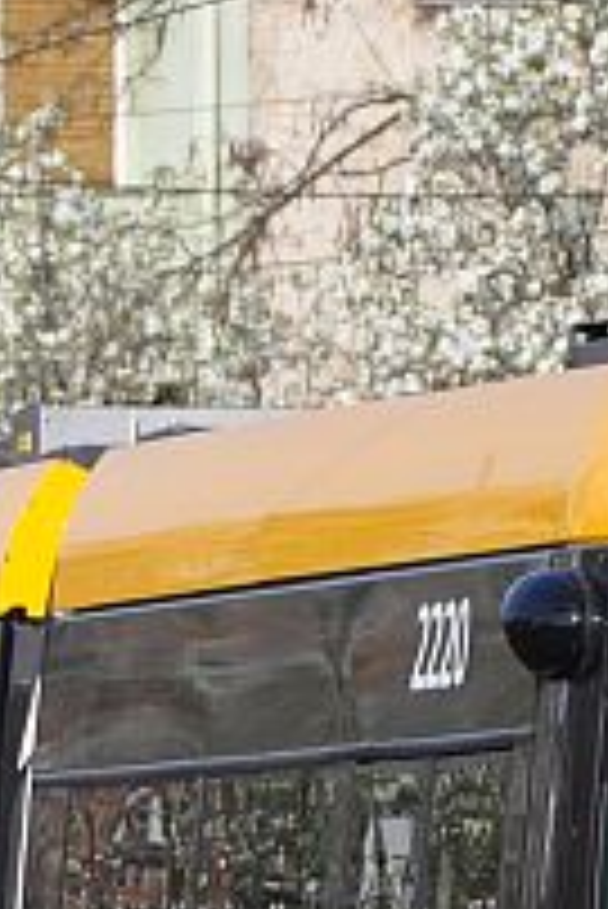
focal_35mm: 835
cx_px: 320
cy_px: 904
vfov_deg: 2.5
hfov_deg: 1.7
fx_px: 21107
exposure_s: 1/1250
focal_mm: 105
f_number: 5.6
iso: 400
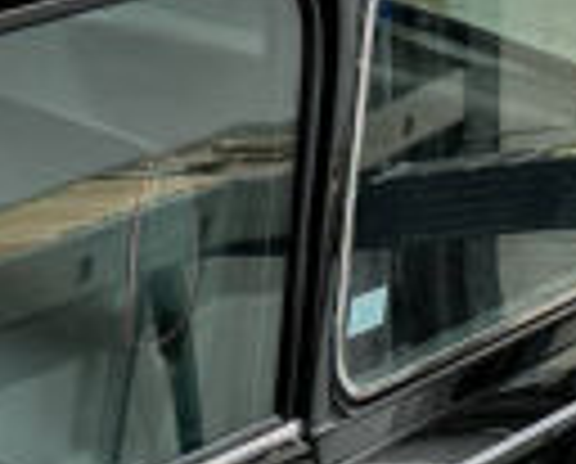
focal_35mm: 146
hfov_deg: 10.9
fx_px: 2495
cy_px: 577
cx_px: -868
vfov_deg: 10.4
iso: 80
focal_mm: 6.86
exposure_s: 1/100
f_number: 1.78
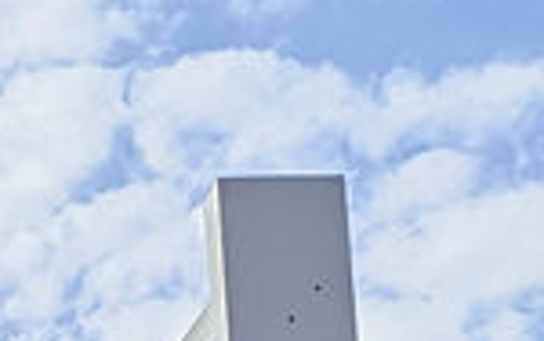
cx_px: -624
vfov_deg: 7.6
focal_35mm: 153
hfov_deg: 11.9
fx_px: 2270
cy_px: 987
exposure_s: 1/4926
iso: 50
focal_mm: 5.52
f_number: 1.9
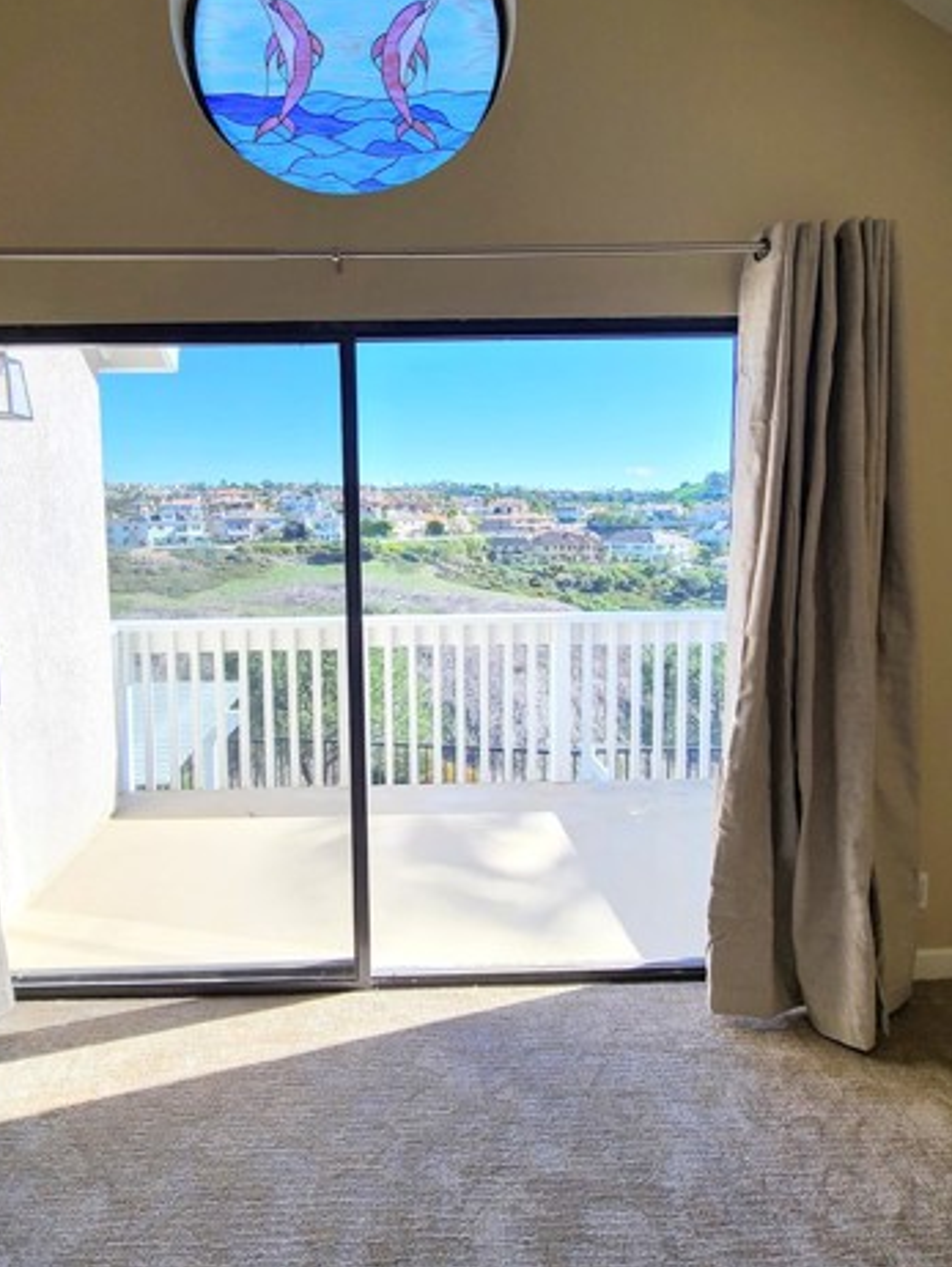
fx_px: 659
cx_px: 403
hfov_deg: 71.2
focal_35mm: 18
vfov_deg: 87.5
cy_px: 570
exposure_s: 1/850
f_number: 2.2
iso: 50
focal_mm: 2.2
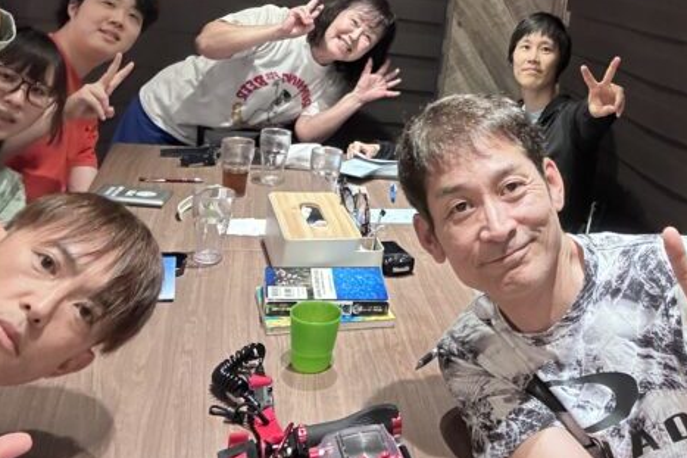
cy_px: 84
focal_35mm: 41
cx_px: 490
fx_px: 782
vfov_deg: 31.7
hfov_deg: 46.2
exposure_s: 1/30
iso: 320
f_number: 1.9
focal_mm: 2.69
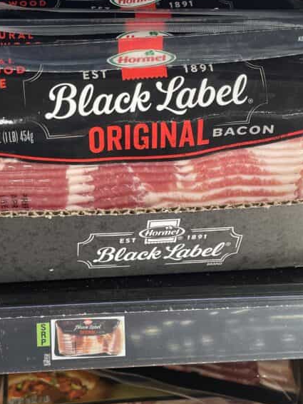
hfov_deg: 30.7
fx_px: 548
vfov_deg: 40.3
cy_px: 230
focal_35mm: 47
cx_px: 100
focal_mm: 4.2
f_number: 1.6
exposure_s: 1/121
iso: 125
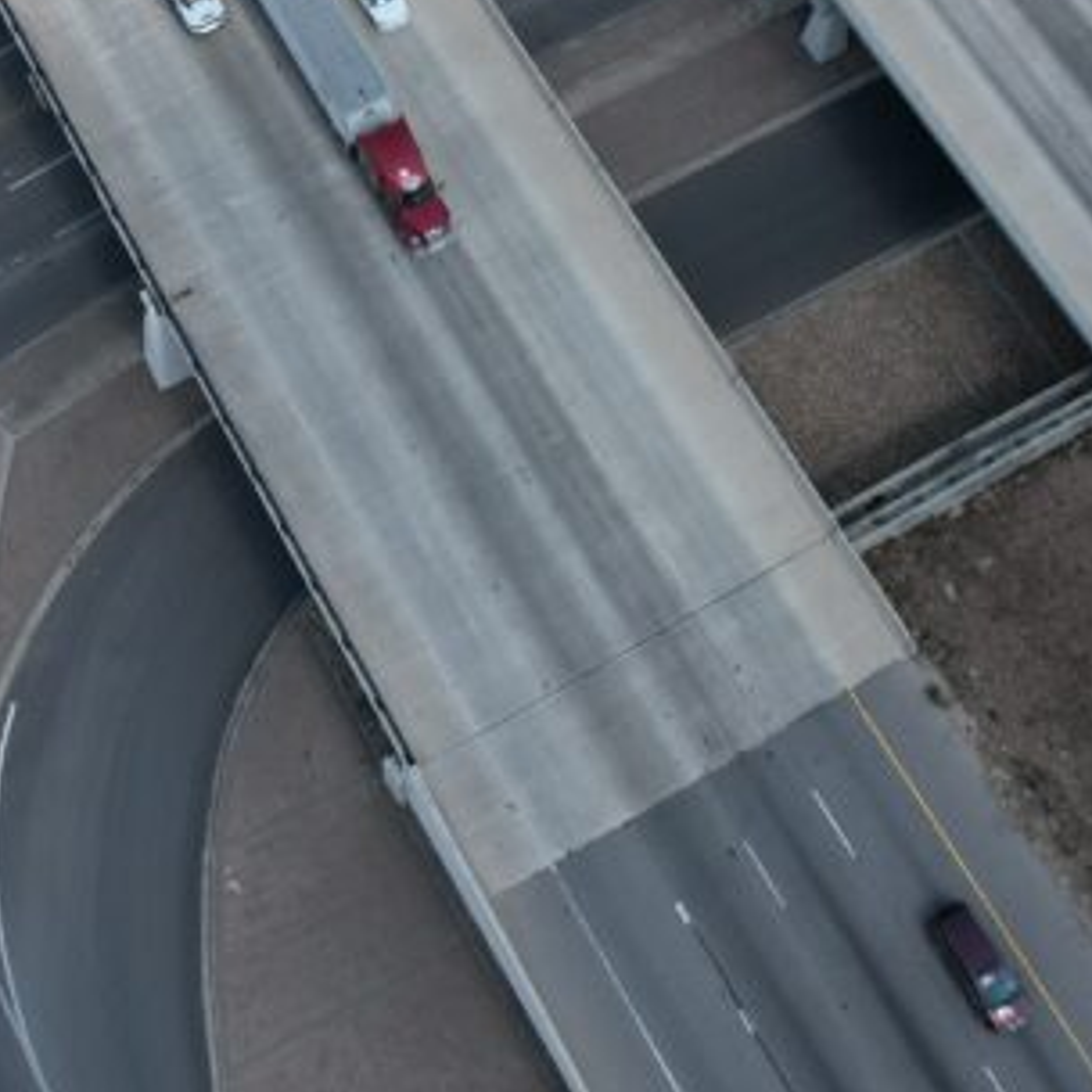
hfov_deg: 27.2
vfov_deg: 26.3
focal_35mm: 63
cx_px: 417
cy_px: 81
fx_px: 2248
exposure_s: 1/120
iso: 130
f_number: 2.8
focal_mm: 8.38
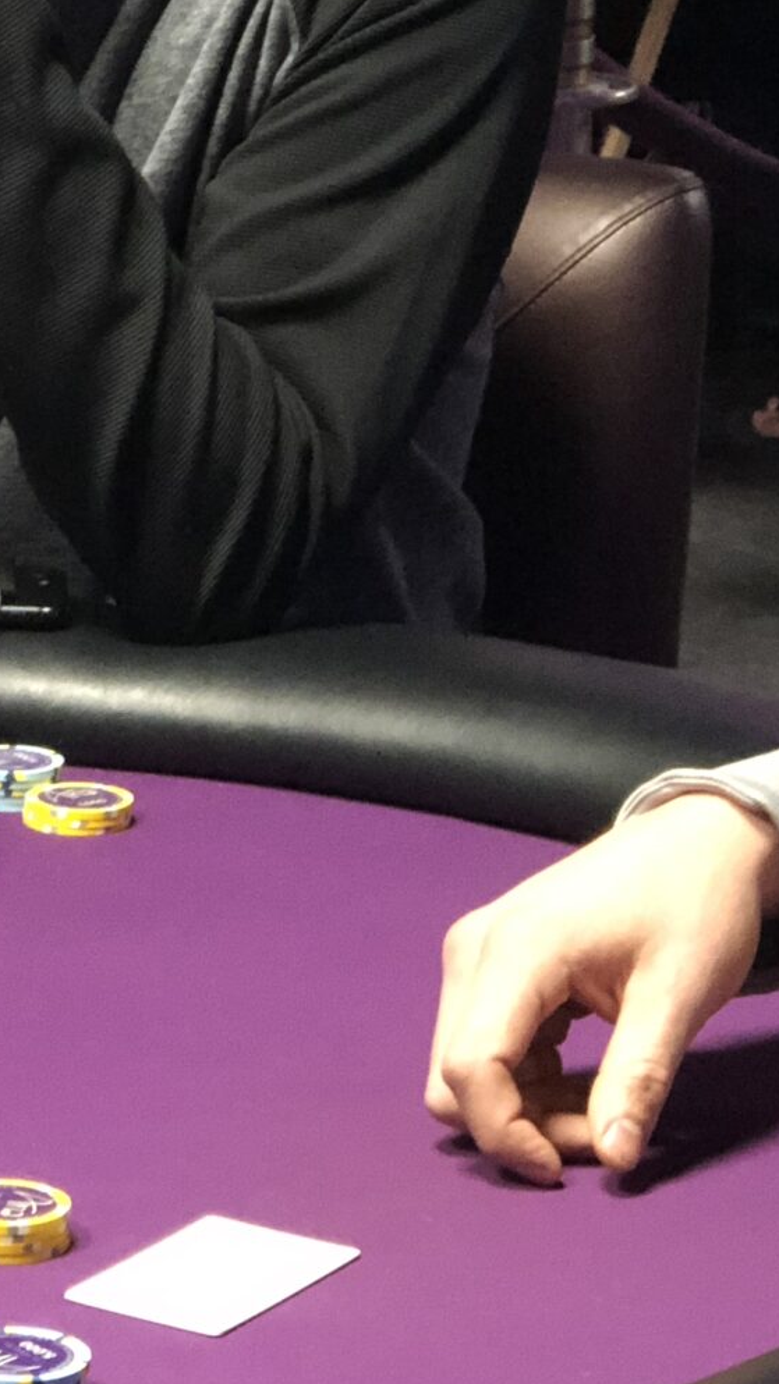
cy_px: 397
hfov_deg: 7.6
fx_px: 5876
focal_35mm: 160
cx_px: 28
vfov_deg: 13.4
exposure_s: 1/52
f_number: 2.8
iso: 640
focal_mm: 6.6
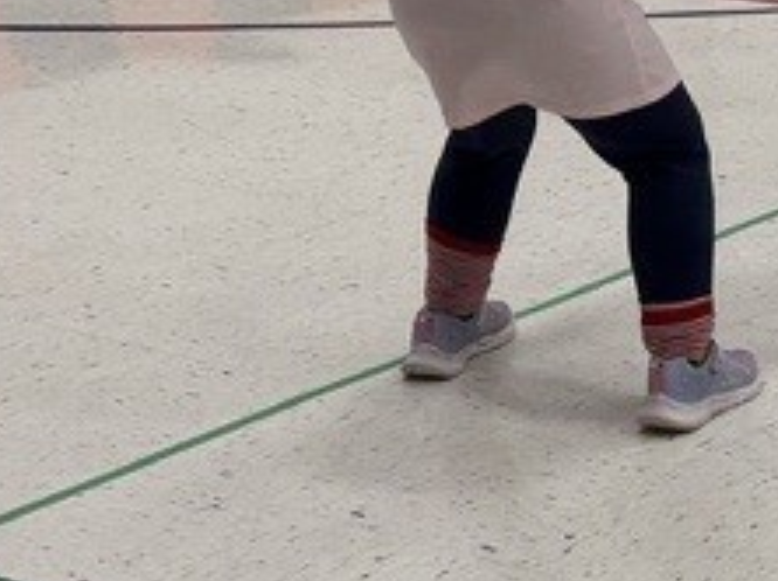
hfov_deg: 14.6
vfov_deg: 12.2
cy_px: 49
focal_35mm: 120
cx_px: 1353
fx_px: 2694
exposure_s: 1/122
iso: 64
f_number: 1.6
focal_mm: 5.96
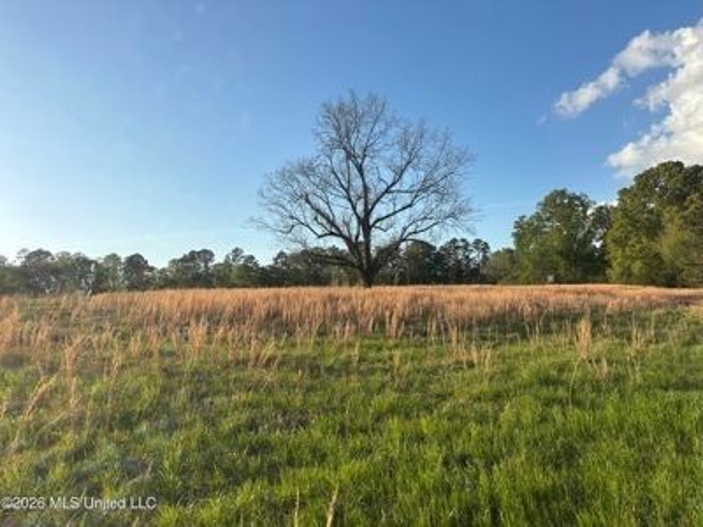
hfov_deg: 67.3
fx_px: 528
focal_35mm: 26
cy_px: 264
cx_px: 352
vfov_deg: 53.1
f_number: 1.6
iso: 50
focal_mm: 5.96
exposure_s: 1/2857
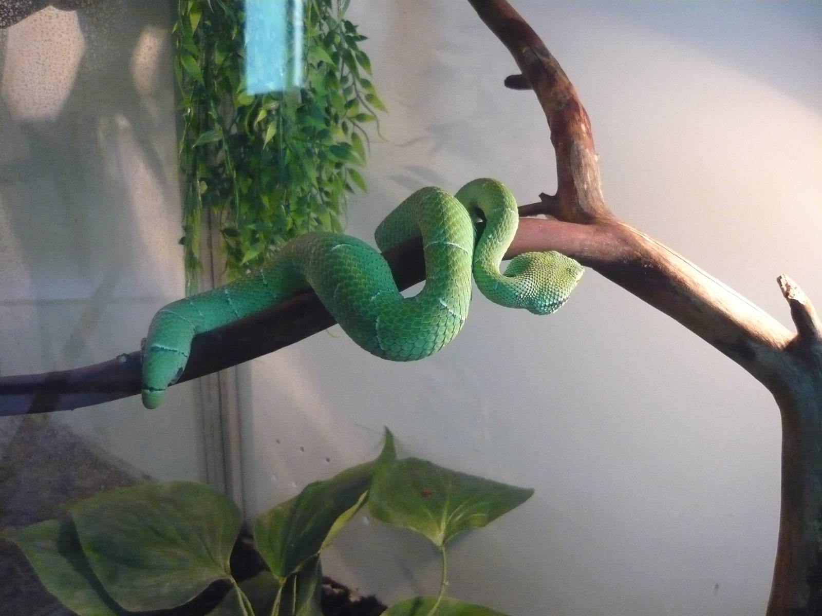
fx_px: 784
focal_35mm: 33
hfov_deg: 55.4
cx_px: 411
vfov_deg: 42.9
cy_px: 308
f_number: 2.8
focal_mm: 5.5
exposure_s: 1/50
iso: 800
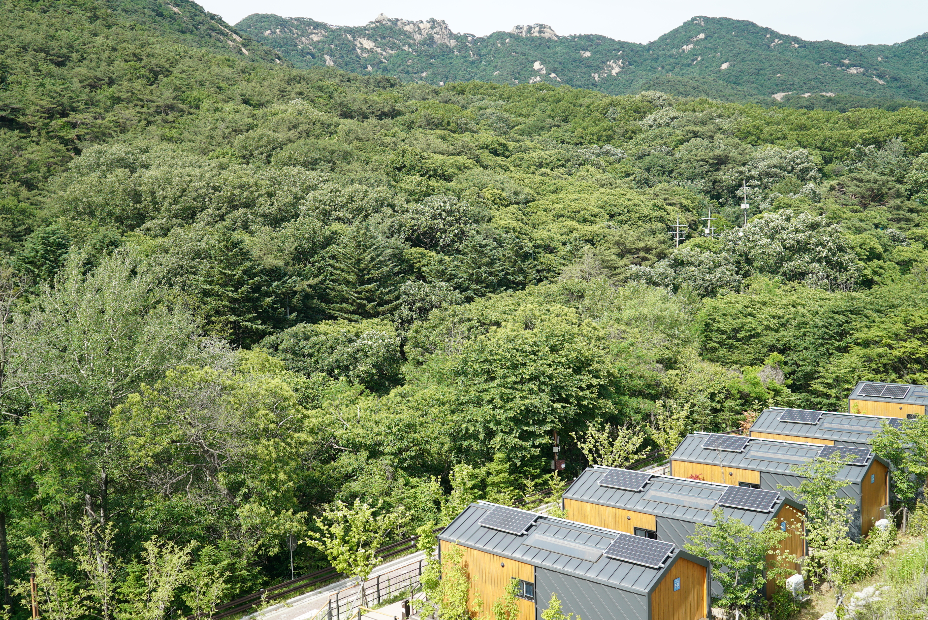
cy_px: 338
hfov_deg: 55.8
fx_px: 877
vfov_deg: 38.9
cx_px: 450
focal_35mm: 34
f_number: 5.6
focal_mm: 30
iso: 200
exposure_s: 1/500
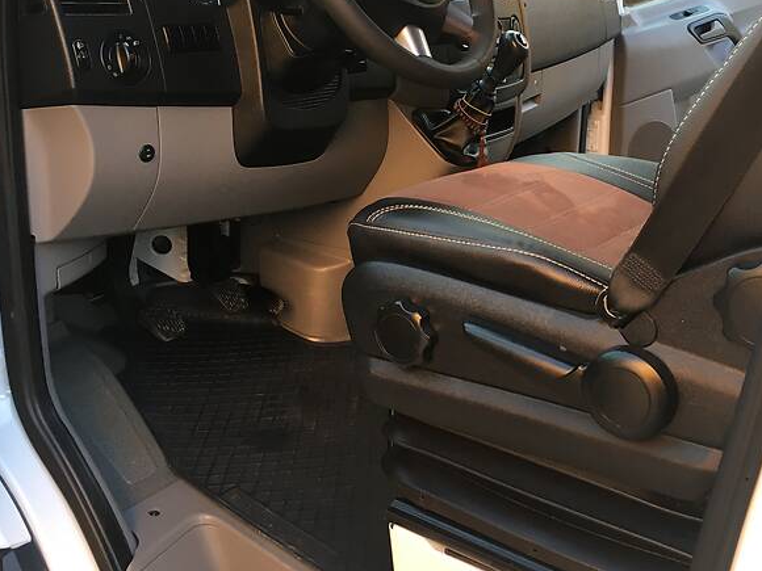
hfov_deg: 46.7
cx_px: 430
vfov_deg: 35.7
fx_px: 881
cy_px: 210
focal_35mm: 40
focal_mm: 4.2
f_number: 2.2
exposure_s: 1/33
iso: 32
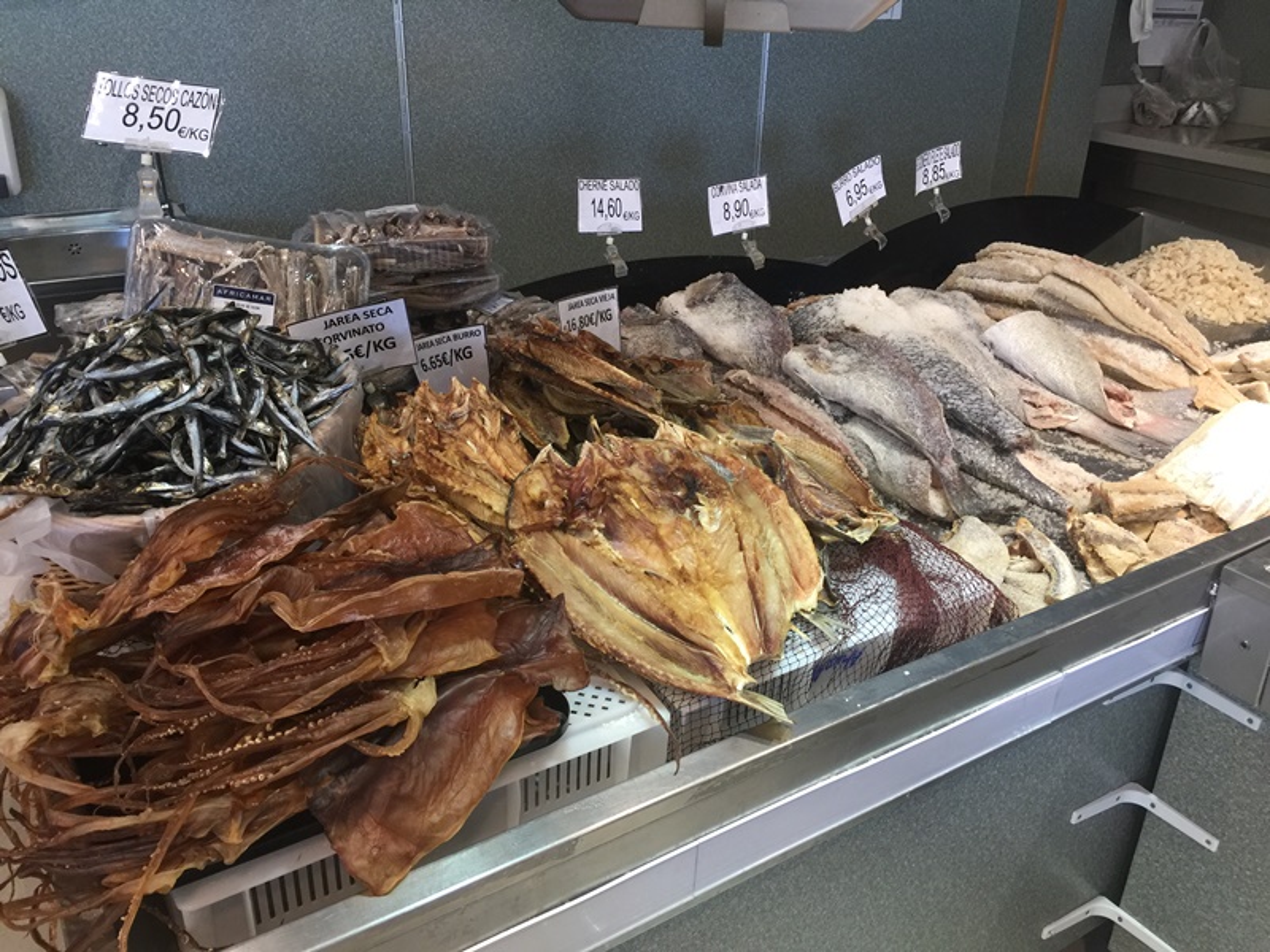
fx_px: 1064
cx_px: 635
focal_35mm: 29
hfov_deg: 61.7
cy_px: 476
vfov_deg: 48.2
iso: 64
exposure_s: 1/33
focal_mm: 4.15
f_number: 2.2
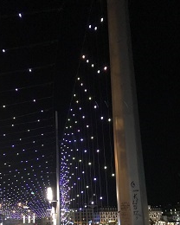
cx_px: 62
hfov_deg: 35.4
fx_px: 280
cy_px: 166
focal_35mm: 42
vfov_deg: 42.6
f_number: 1.8
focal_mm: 3.99
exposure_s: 1/4
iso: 125
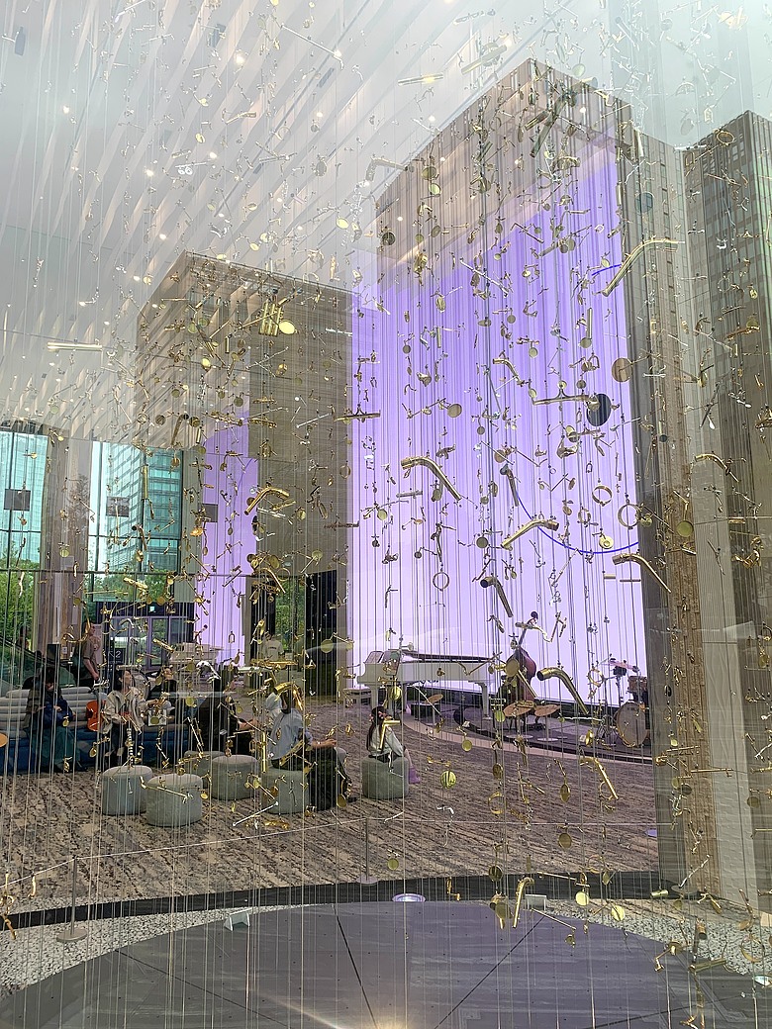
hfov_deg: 53.1
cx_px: 386
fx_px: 773
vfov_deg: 67.3
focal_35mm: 26
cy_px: 514
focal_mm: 4.25
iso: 32
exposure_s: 1/122
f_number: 1.8
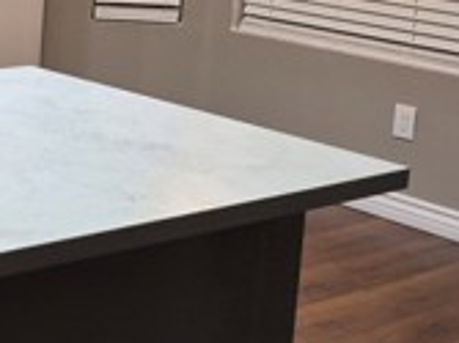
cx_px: -242
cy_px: 63
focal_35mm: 88
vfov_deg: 16.6
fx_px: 1166
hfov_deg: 19.3
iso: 250
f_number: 1.8
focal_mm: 5.4
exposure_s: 1/120
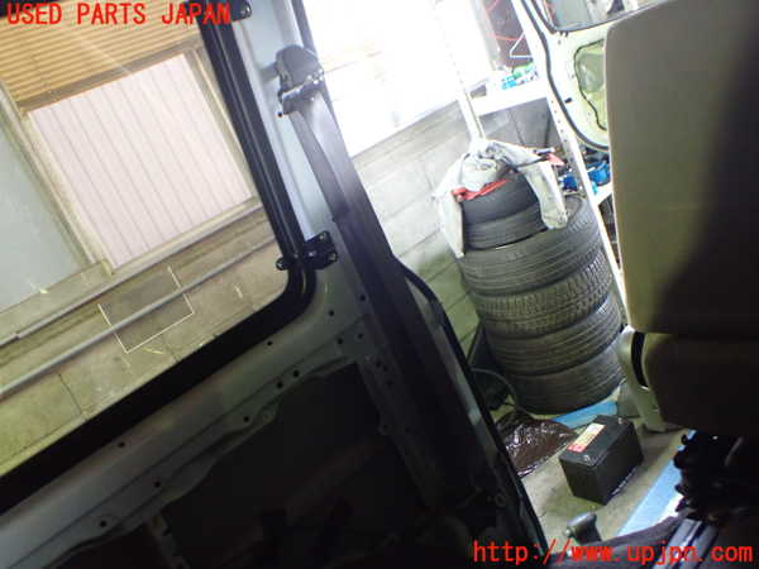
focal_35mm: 30
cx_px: 380
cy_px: 284
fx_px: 658
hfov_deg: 60.0
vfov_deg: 46.8
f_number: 2.3
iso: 800
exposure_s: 1/30
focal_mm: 5.4
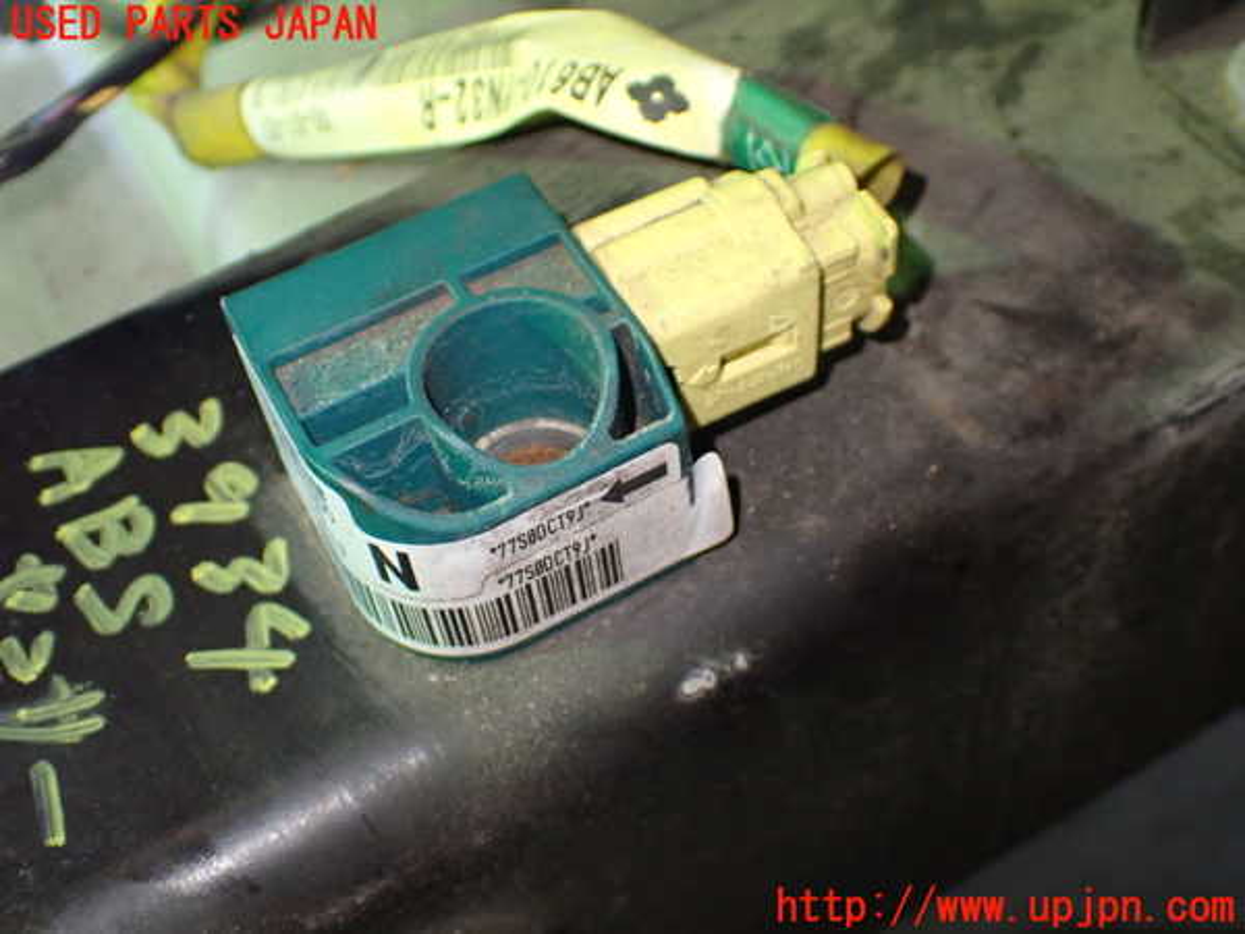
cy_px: 467
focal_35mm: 44
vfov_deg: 32.9
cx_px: 622
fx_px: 1583
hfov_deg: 42.9
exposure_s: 1/50
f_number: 2.9
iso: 800
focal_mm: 7.84
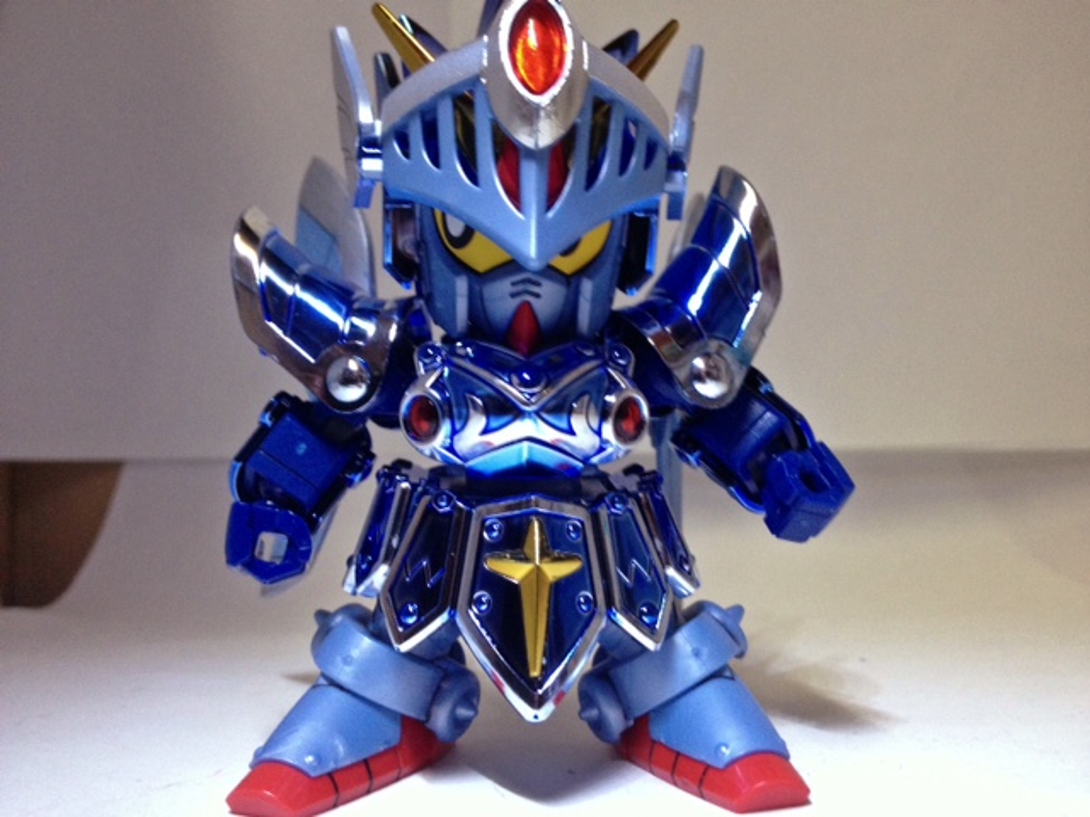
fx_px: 1102
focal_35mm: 35
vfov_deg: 40.7
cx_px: 545
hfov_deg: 52.6
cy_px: 408
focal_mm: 4.28
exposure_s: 1/20
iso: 200
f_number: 2.4
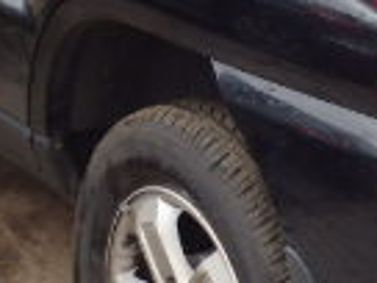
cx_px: 374
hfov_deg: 12.9
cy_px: -6
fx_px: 1645
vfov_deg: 9.8
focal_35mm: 151
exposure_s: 1/60
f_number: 4.2
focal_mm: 5.7
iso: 125
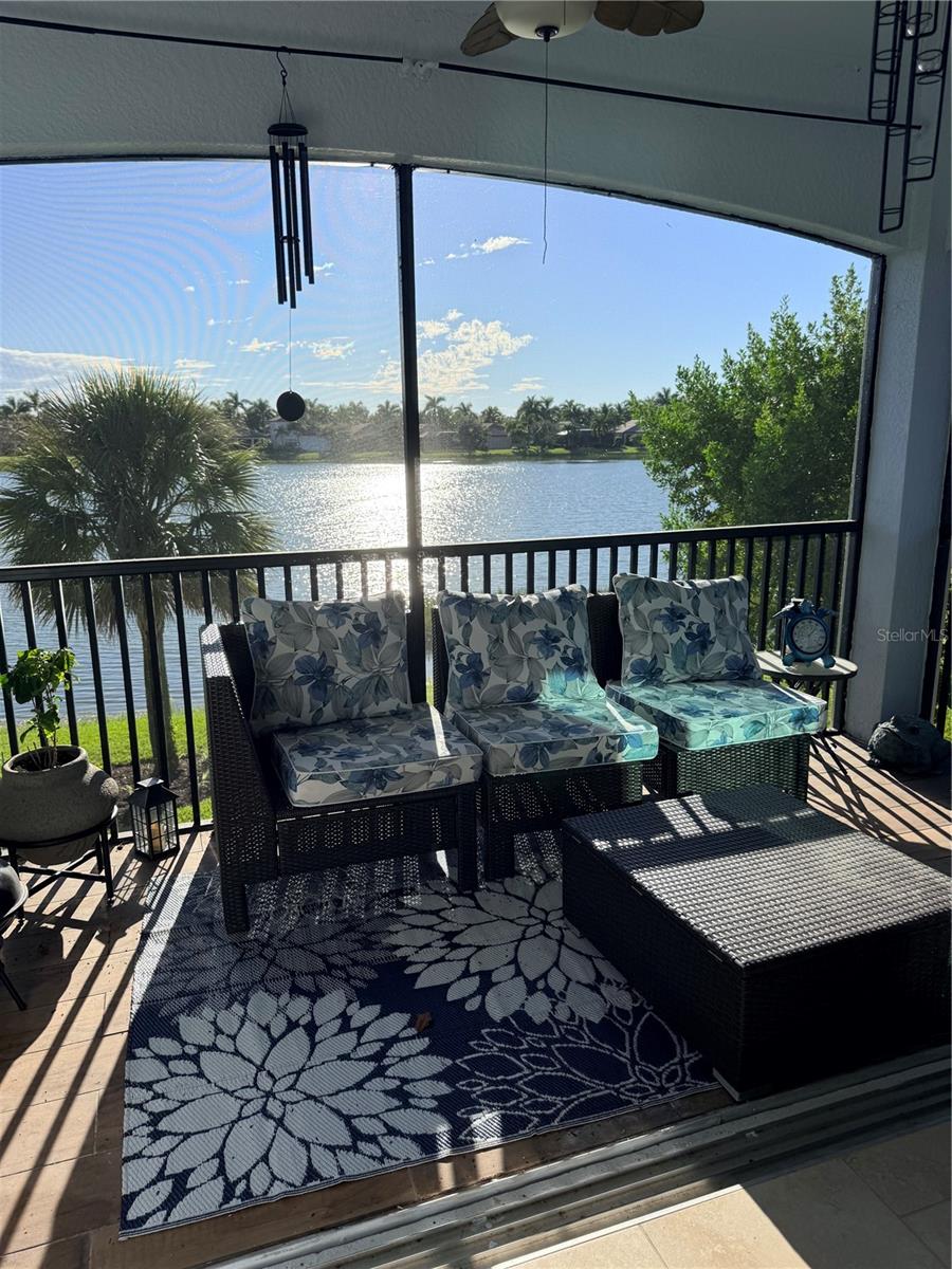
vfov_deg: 71.6
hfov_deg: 56.8
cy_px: 634
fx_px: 880
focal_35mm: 24
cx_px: 476
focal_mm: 6.76
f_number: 1.78
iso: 80
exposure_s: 1/3279
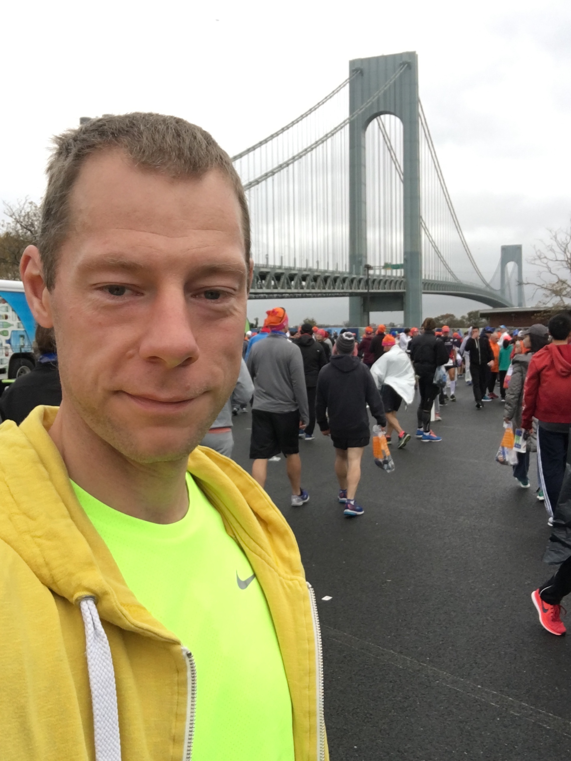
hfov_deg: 45.4
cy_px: 380
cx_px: 286
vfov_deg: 58.4
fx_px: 682
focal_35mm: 31
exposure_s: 1/377
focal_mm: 2.65
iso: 32
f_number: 2.2
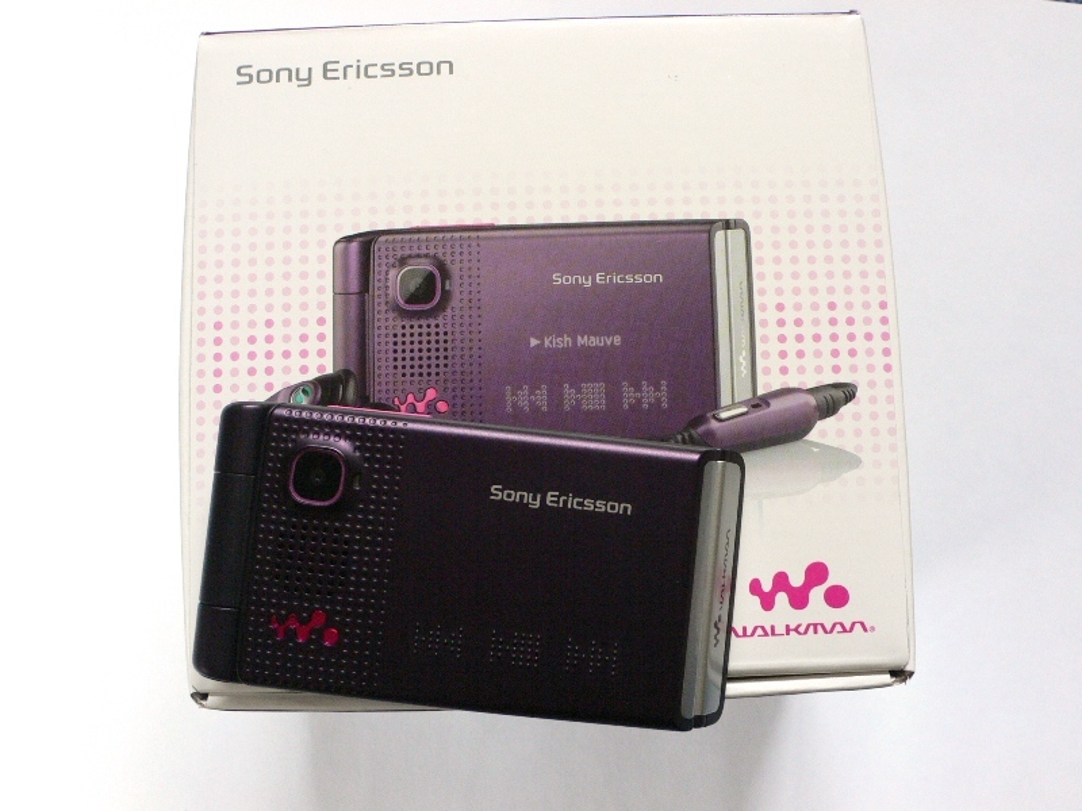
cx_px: 541
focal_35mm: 34
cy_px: 406
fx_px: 1063
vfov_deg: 41.8
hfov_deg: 54.0
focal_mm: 6.3
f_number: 2.8
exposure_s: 1/30
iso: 200
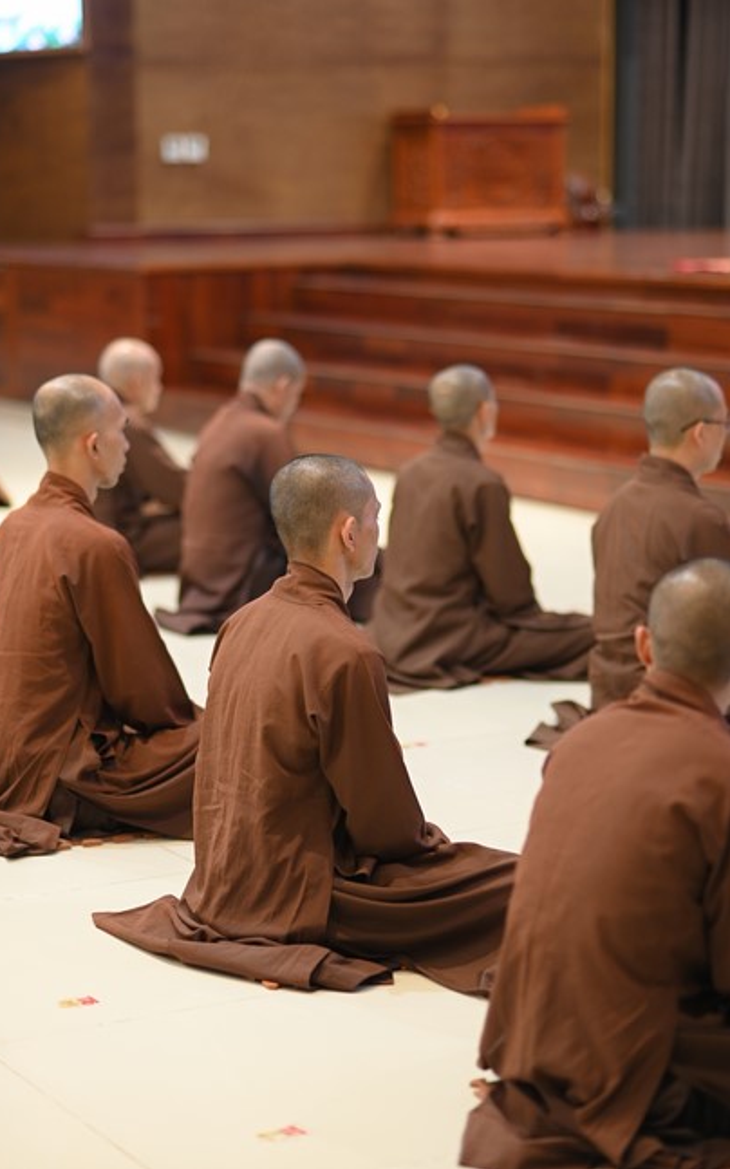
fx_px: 2771
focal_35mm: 87
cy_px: 584
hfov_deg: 15.0
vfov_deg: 23.8
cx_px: 370
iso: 800
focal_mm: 85
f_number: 2
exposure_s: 1/100
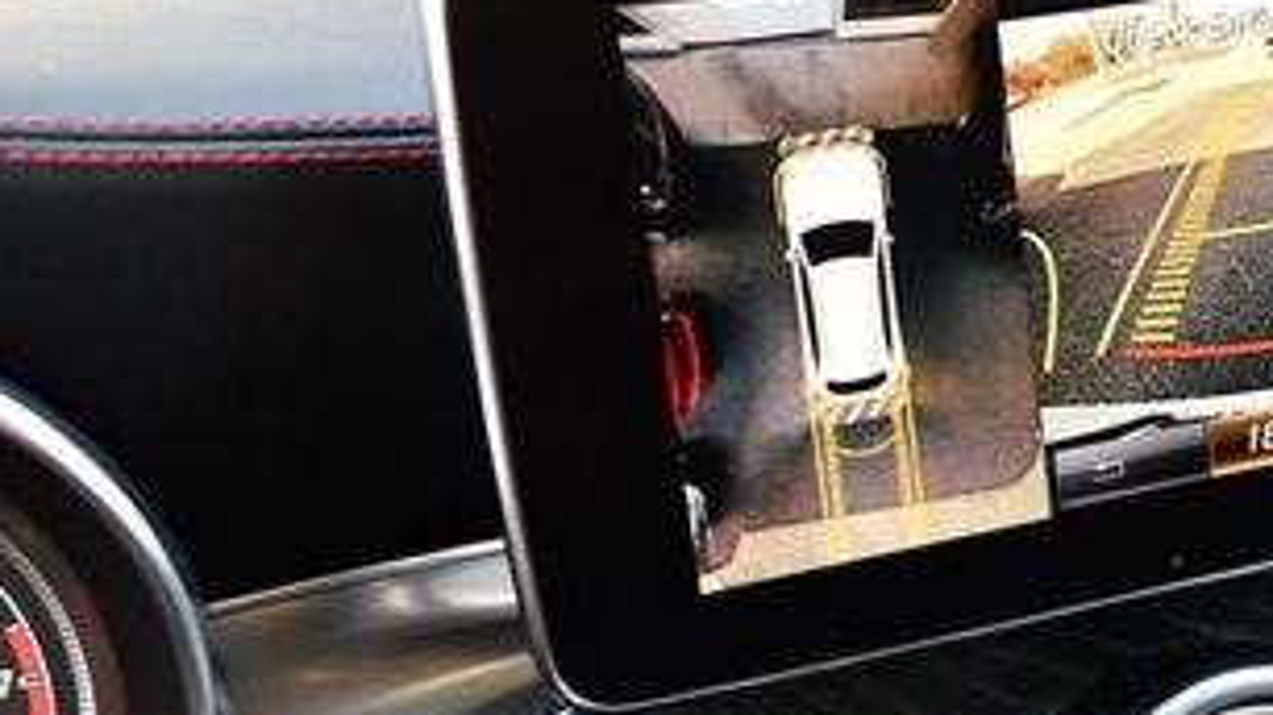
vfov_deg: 15.2
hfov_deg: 25.7
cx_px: 1227
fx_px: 2666
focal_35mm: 79
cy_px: 536
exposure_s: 1/250
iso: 800
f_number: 3.5
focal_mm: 18
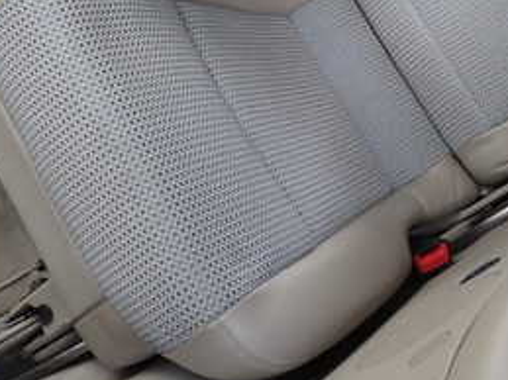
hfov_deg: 31.5
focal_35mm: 58
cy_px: 14
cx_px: 467
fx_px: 851
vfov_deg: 24.2
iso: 200
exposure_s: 1/60
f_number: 2
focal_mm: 4.5
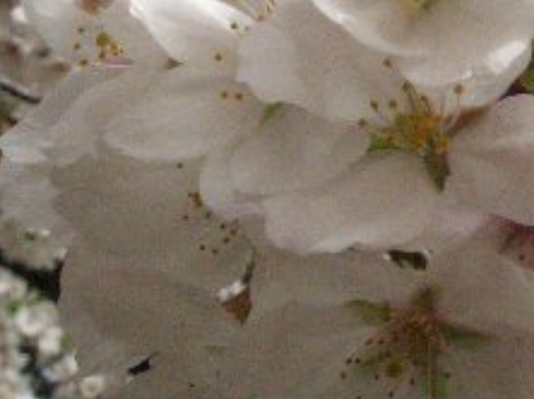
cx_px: 496
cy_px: 154
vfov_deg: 14.2
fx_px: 1603
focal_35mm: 104
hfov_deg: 18.6
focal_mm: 4.8
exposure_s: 1/640
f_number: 8
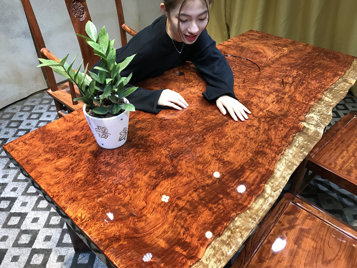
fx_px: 289
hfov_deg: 63.4
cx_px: 178
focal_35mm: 28
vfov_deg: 49.7
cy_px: 134
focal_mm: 3.99
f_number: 1.8
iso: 25
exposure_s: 1/33
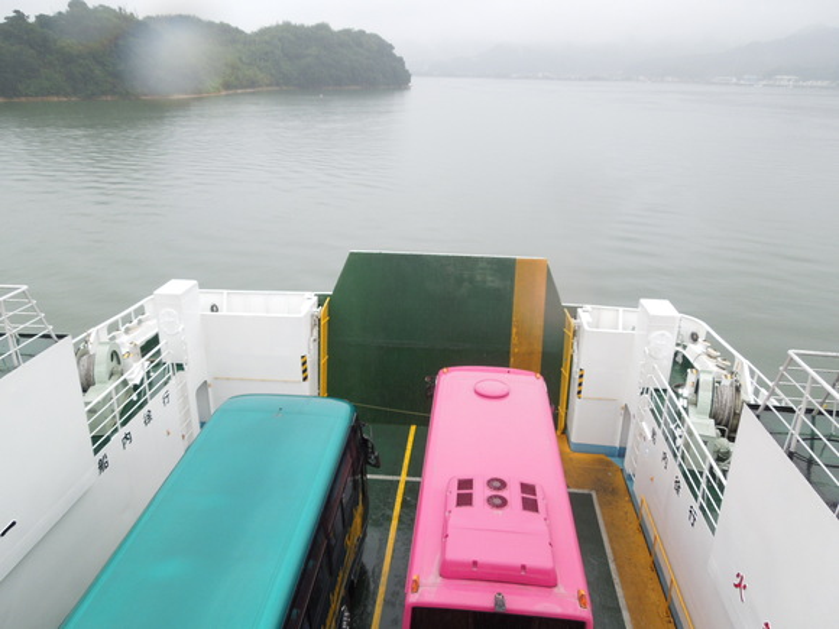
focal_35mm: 25
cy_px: 314
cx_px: 420
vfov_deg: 54.9
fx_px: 606
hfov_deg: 69.4
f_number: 3.3
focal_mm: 4.5
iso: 100
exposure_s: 1/125
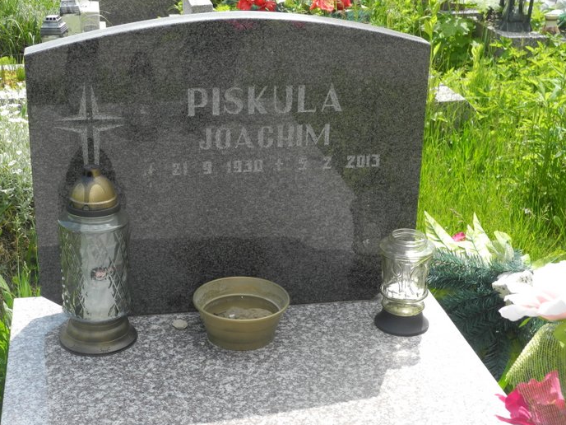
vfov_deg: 22.9
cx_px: 253
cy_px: 217
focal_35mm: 64
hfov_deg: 30.2
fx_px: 1046
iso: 100
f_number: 3.5
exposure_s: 1/500
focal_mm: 11.8
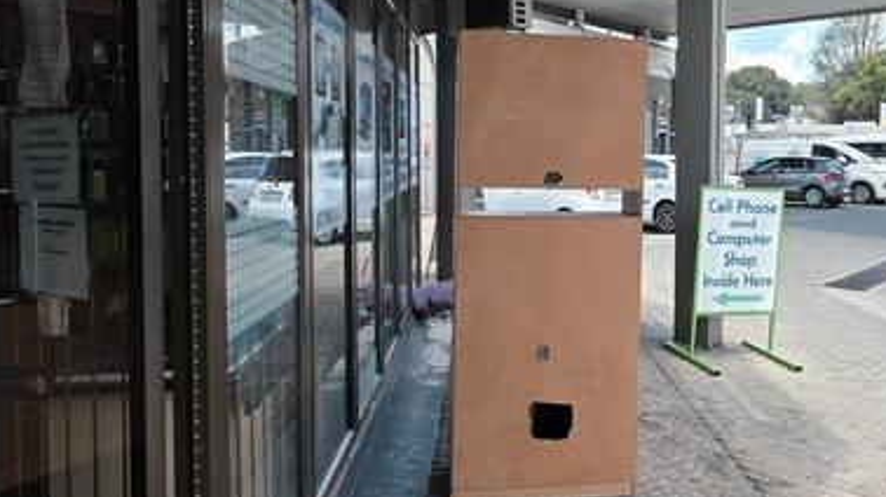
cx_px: 581
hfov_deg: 62.9
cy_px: 185
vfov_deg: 38.6
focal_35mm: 30
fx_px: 704
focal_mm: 2.2
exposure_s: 1/515
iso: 40
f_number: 1.9
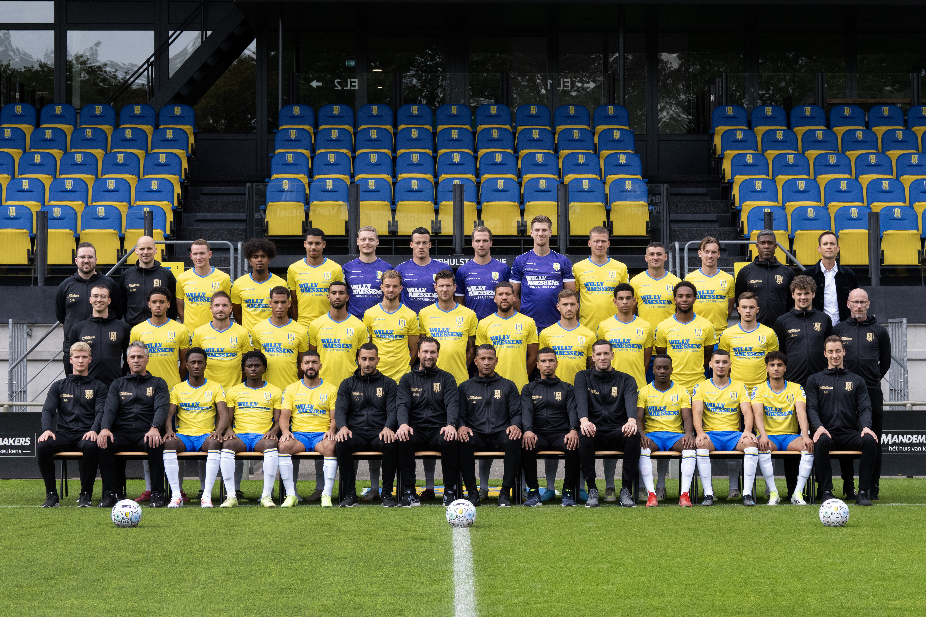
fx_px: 1852
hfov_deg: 28.1
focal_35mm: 72
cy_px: 308
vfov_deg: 18.9
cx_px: 463
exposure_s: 1/200
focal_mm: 72
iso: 800
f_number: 11
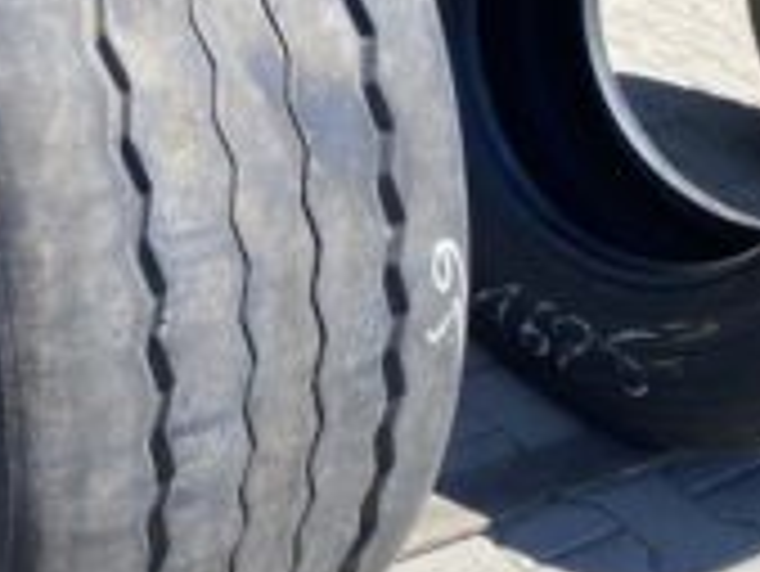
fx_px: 1450
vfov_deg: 22.2
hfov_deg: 28.4
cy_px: 187
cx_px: 103
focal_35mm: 66
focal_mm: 4.25
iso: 32
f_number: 1.8
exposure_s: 1/1093
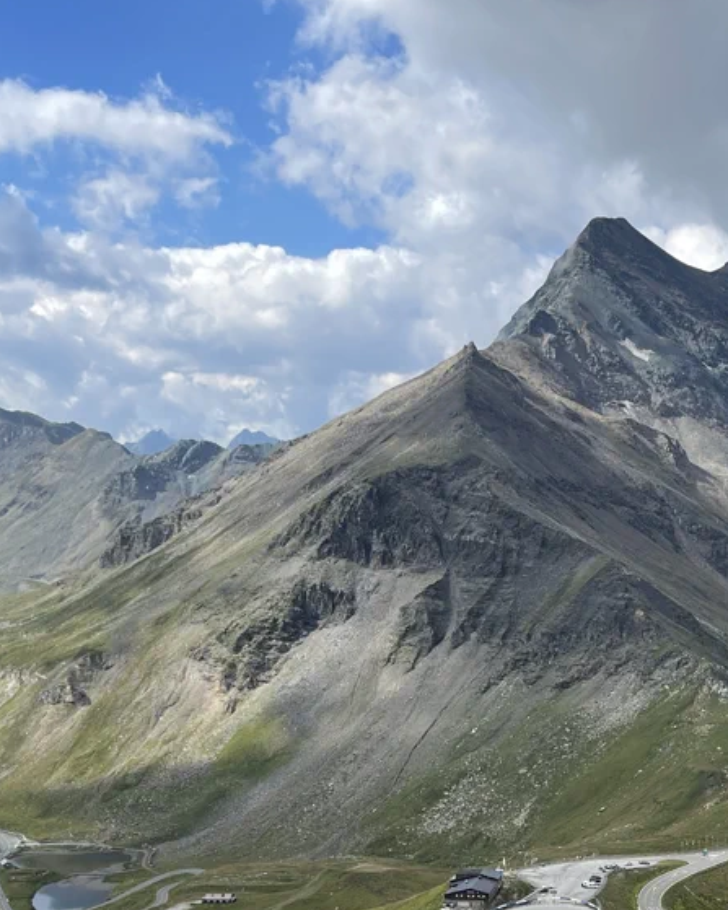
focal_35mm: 59
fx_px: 1589
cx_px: 685
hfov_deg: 24.9
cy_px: 845
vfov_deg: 30.4
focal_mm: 5.1
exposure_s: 1/2924
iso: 32
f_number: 1.6
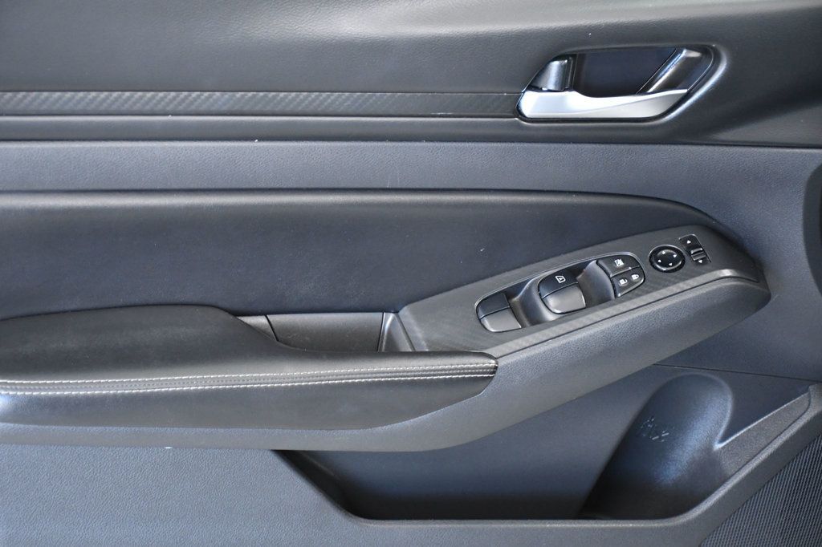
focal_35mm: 78
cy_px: 274
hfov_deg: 26.0
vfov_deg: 17.5
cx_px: 411
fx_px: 1780
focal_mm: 52
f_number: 4.8
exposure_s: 1/80
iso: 2500
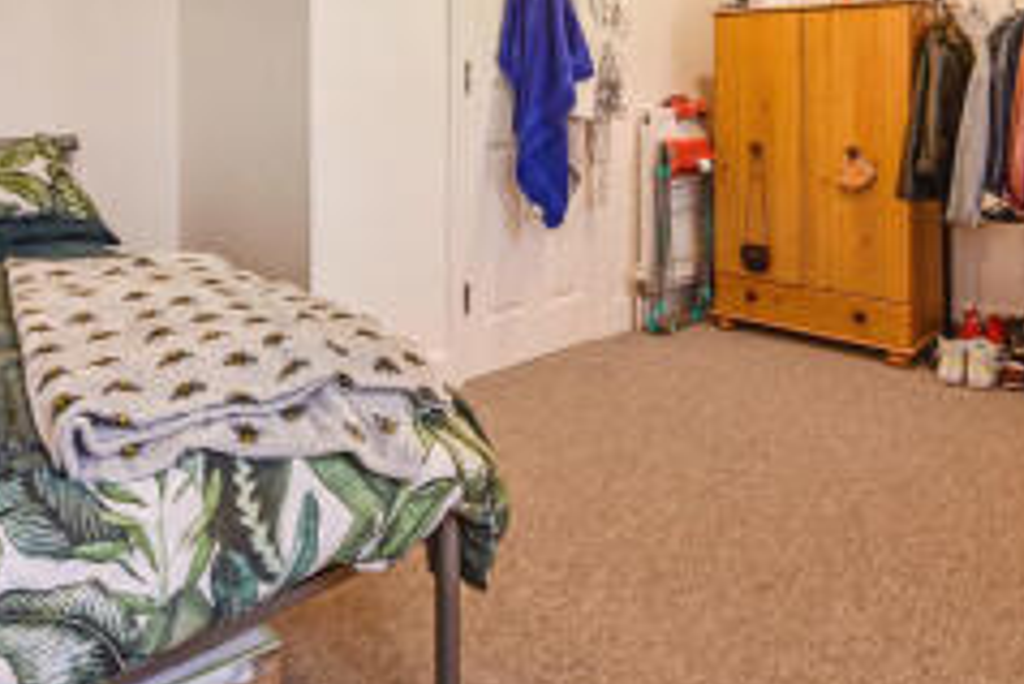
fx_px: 797
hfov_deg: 65.4
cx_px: 490
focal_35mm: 28
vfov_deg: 43.0
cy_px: 84
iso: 400
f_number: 8
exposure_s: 1/6
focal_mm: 14
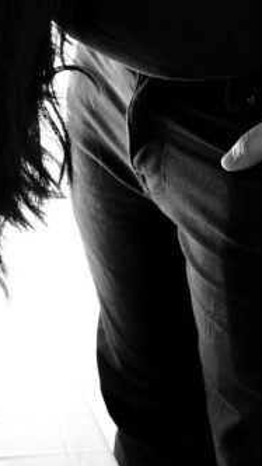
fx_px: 1394
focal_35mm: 113
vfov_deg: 17.5
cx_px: -202
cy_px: -171
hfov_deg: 10.2
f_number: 3.5
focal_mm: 35
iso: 400
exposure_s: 1/160
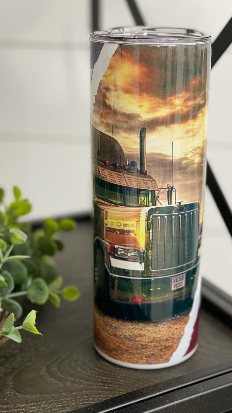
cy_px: 207
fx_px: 623
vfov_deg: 36.6
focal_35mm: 57
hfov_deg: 21.0
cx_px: 149
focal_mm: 6
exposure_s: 1/60
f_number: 2
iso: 200
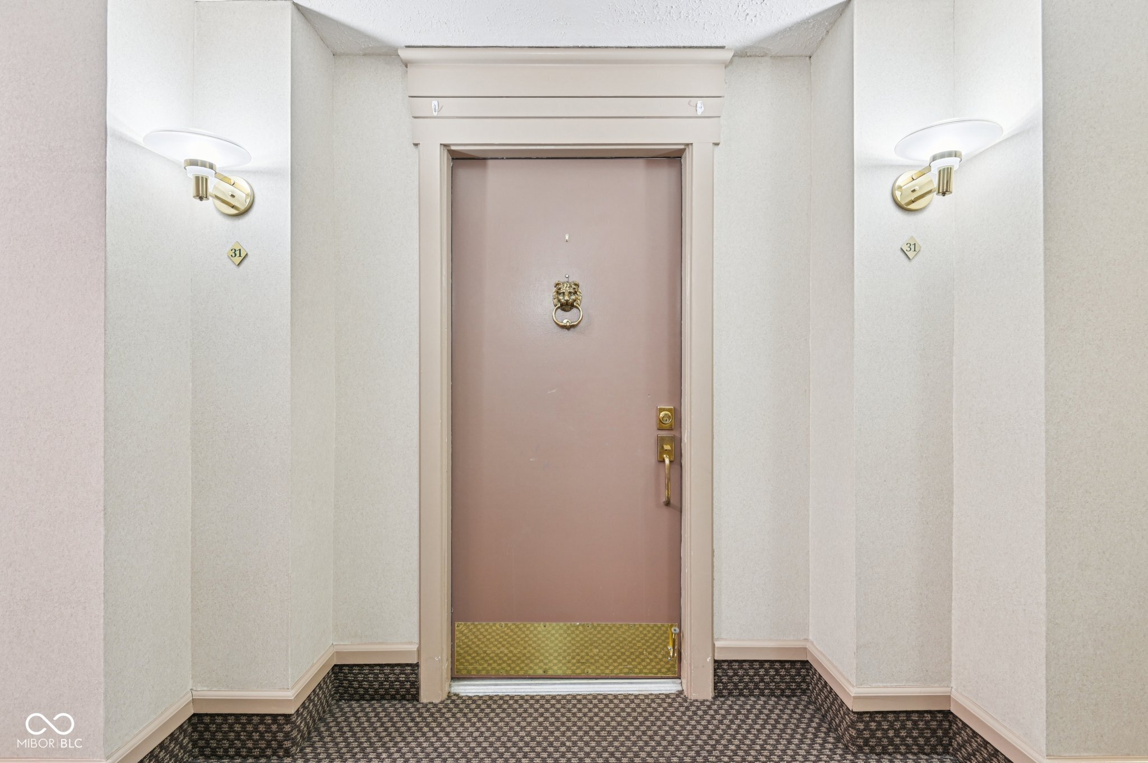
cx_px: 574
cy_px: 382
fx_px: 510
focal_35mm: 16
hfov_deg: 96.8
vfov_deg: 73.7
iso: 400
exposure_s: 1/4
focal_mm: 16
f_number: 8
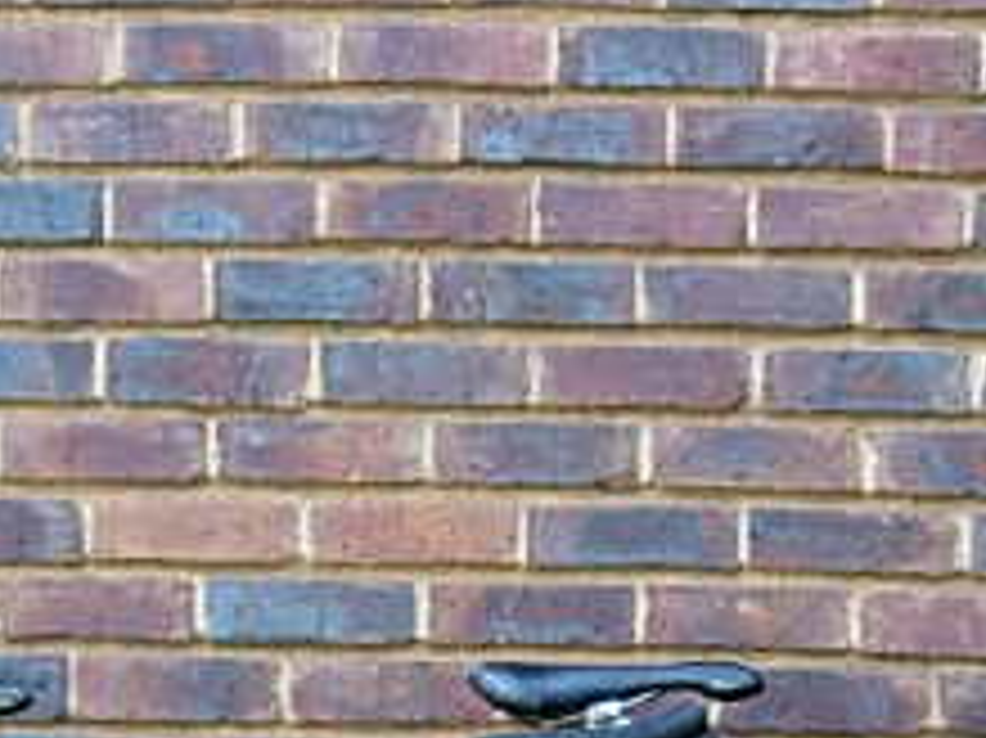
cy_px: 968
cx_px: 630
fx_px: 3160
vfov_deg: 12.9
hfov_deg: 17.7
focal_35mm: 111
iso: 64
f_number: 2.8
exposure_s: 1/73.9
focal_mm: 7.8
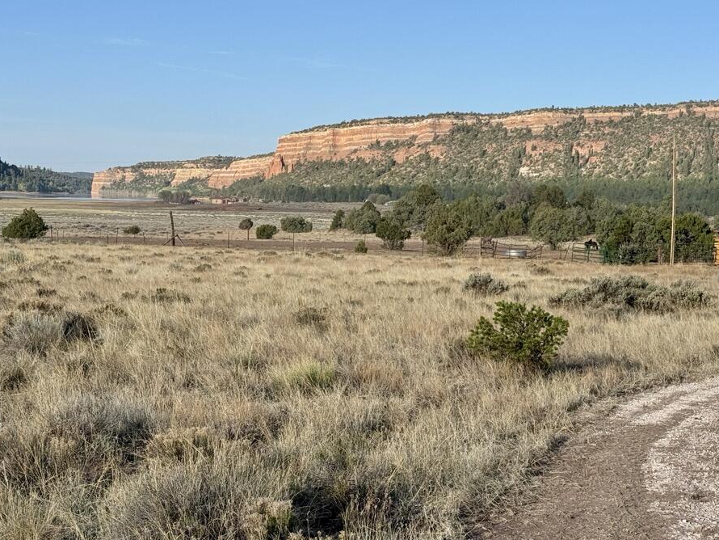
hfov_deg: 28.1
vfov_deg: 21.3
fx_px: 1434
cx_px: 428
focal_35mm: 69
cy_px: 234
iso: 64
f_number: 1.78
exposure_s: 1/4329
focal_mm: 6.76
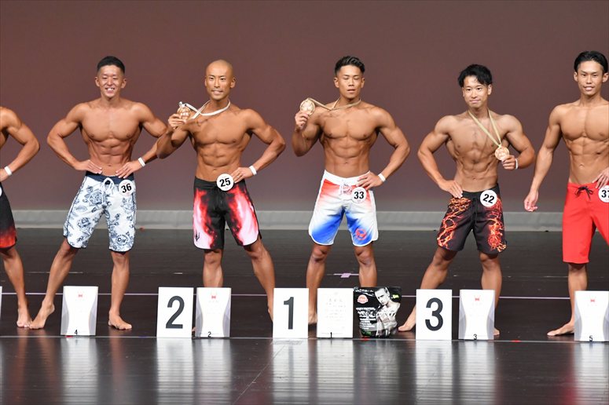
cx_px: 304
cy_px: 202
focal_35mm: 285
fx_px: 4819
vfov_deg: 4.8
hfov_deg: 7.2
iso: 4000
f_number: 5.6
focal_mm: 190
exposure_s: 1/400
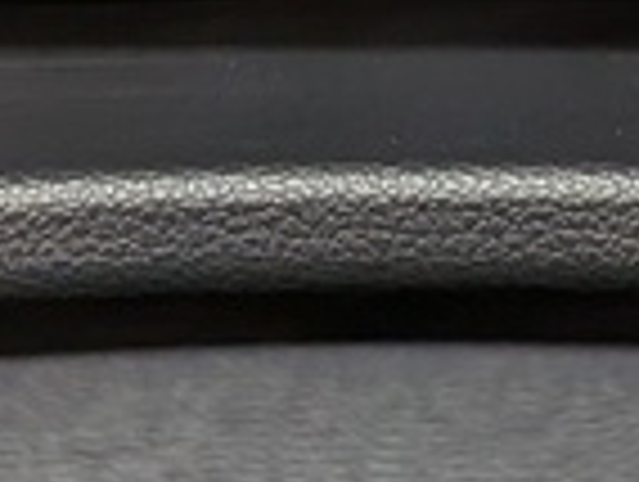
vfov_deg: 8.1
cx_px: 356
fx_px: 3199
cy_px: -550
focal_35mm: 173
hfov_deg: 11.4
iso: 97
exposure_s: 1/60
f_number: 1.7
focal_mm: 4.53
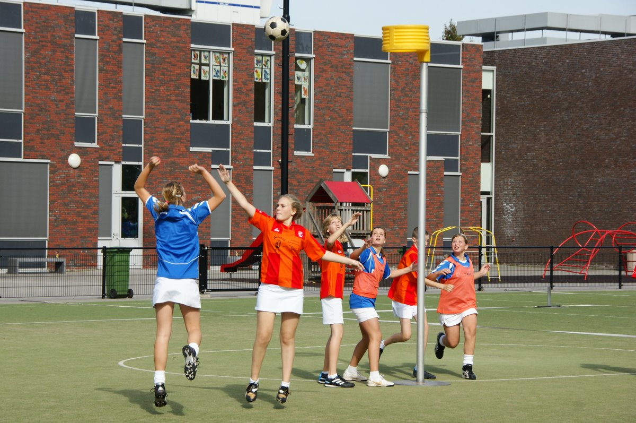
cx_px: 318
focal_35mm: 105
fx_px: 1853
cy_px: 212
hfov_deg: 19.5
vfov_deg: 13.0
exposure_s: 1/400
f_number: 9
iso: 200
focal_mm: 70
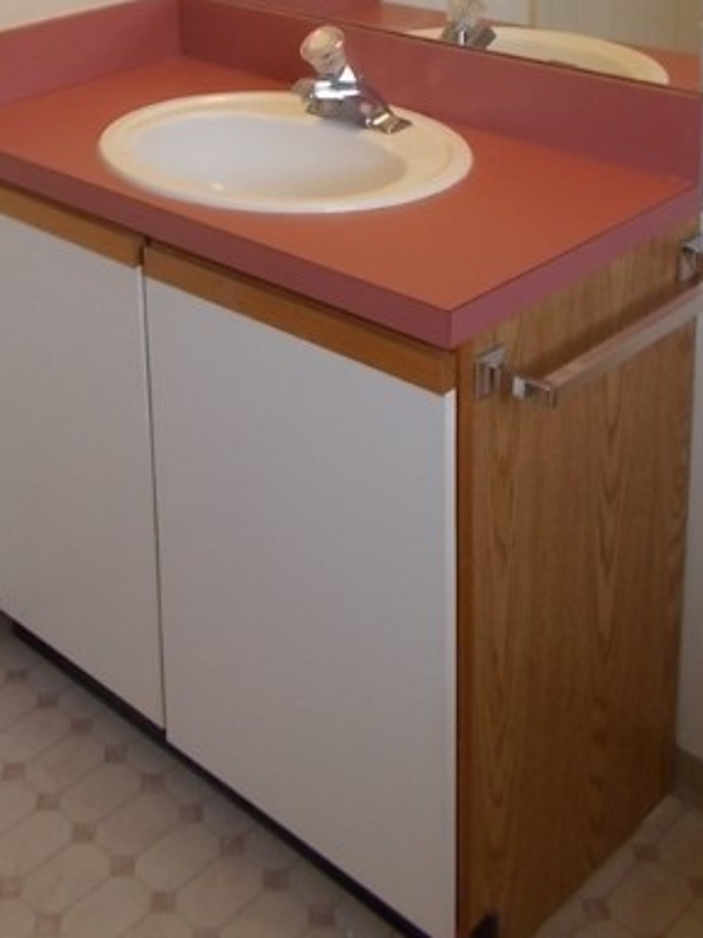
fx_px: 1408
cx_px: 266
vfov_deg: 33.9
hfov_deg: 27.9
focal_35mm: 52
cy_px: 20
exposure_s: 1/25
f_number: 3.2
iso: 125
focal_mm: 4.6
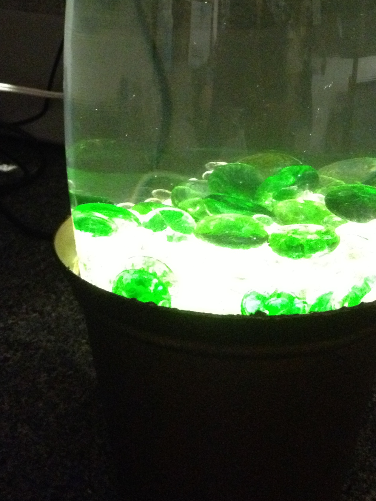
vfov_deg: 27.4
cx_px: 238
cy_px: 34
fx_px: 985
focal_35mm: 68
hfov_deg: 21.6
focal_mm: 4.28
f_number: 2.4
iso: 800
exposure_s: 1/15
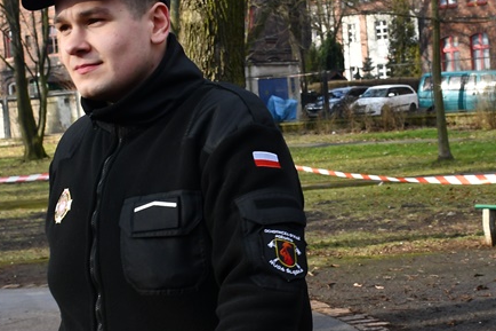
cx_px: 339
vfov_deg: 14.5
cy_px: 191
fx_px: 1295
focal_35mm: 94
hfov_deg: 21.6
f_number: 5.6
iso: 250
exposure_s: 1/250
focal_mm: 23
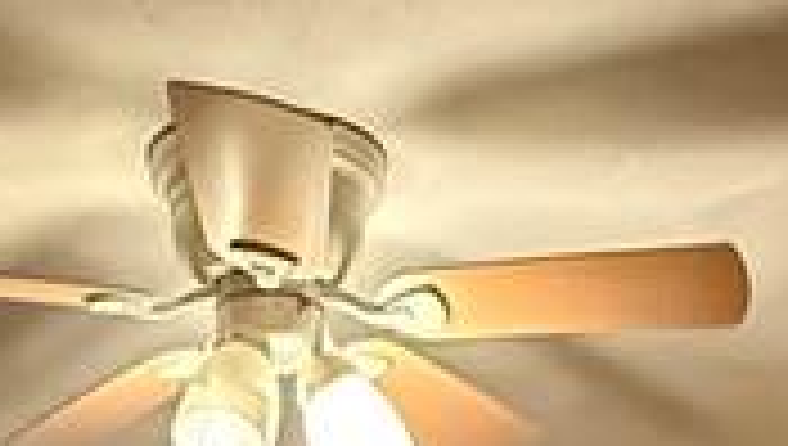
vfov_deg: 10.5
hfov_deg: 23.9
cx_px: 405
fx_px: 1862
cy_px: 1261
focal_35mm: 89
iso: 800
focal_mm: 2.22
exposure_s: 1/60
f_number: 2.2
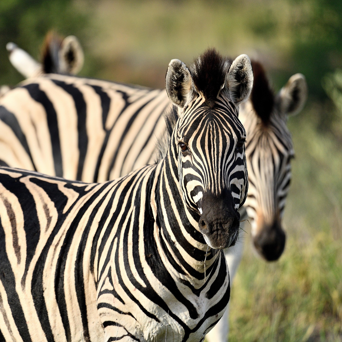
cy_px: 171
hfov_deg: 2.3
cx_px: 132
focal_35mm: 766
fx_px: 8562
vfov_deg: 2.3
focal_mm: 600
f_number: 6.3
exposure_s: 1/1000
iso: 450
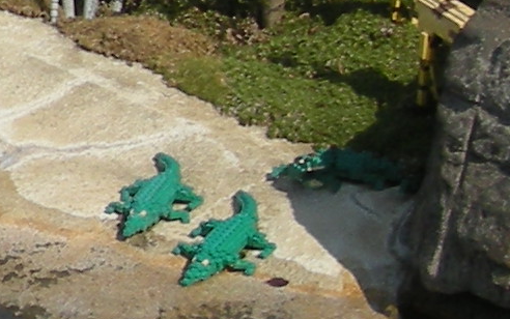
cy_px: -180
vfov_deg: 5.3
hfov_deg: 7.8
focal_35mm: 246
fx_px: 3421
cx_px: -784
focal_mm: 5.7
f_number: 5.7
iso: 64
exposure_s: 1/393
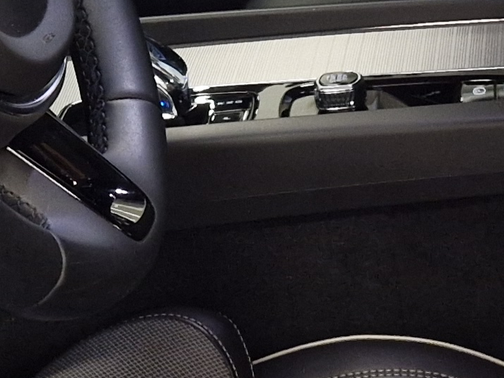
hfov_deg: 15.2
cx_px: 361
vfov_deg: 11.4
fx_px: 1879
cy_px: 377
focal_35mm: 129
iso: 50
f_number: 1.8
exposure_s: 1/100
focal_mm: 5.4
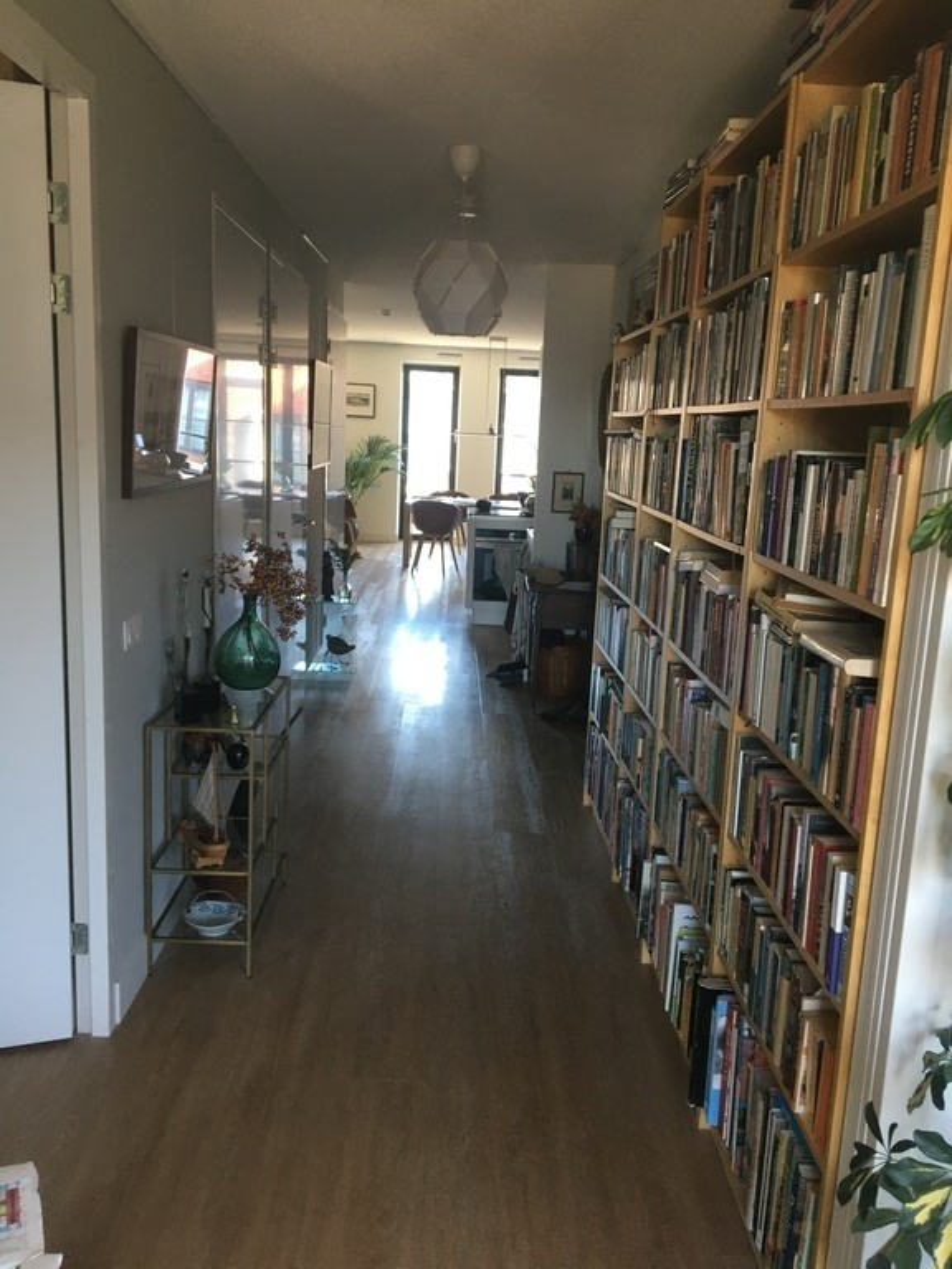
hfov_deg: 48.2
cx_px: 476
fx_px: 1063
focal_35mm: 29
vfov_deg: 61.7
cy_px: 634
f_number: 2.2
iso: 125
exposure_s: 1/33
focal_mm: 4.15
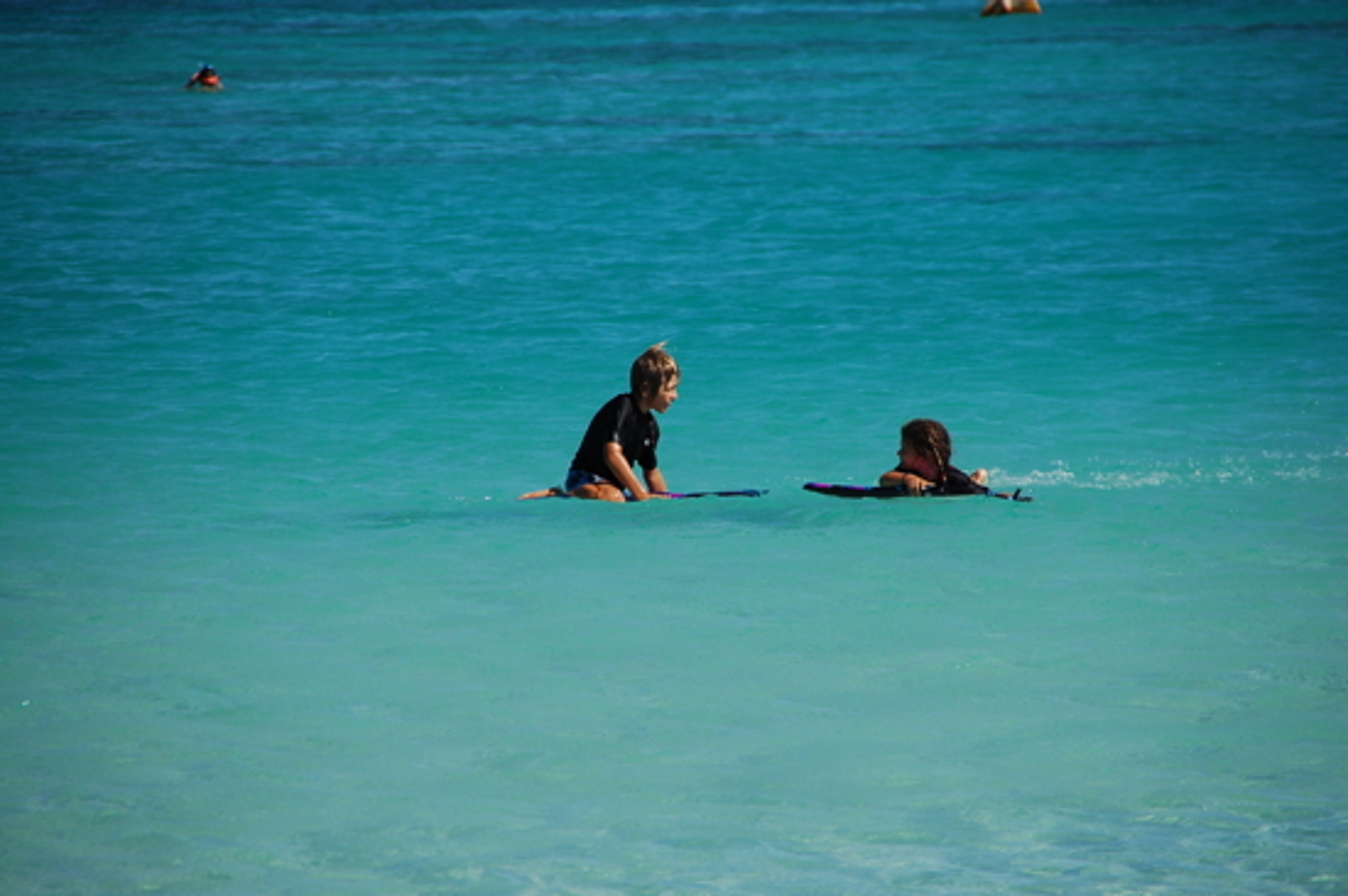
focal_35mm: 375
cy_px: 448
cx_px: 674
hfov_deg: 5.5
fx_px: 14033
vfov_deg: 3.7
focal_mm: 250
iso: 200
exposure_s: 1/1000
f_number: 6.3
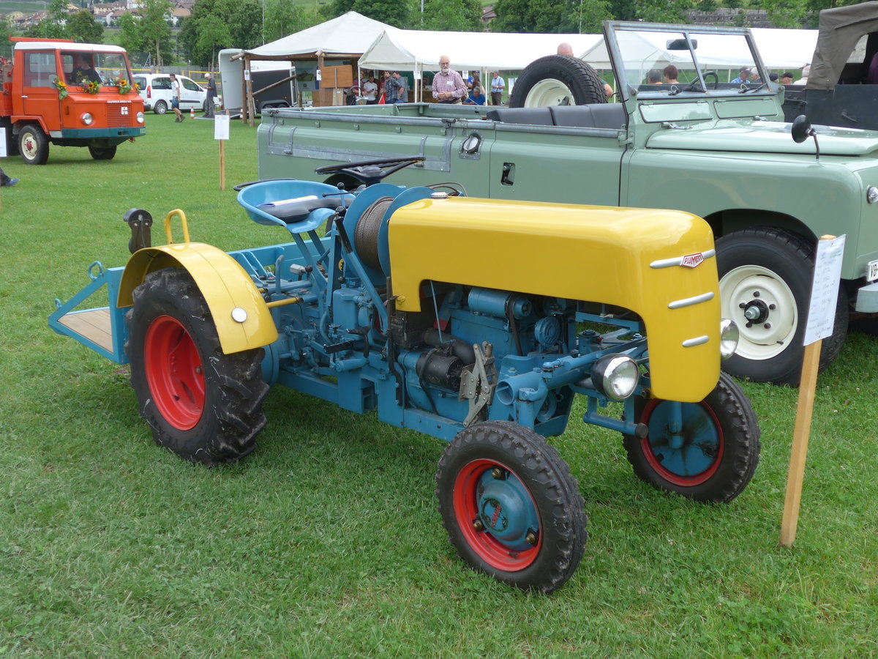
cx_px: 439
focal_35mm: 44
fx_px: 1116
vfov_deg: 32.9
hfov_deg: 42.9
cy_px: 330
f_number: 2.8
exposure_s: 1/320
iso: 80
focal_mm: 9
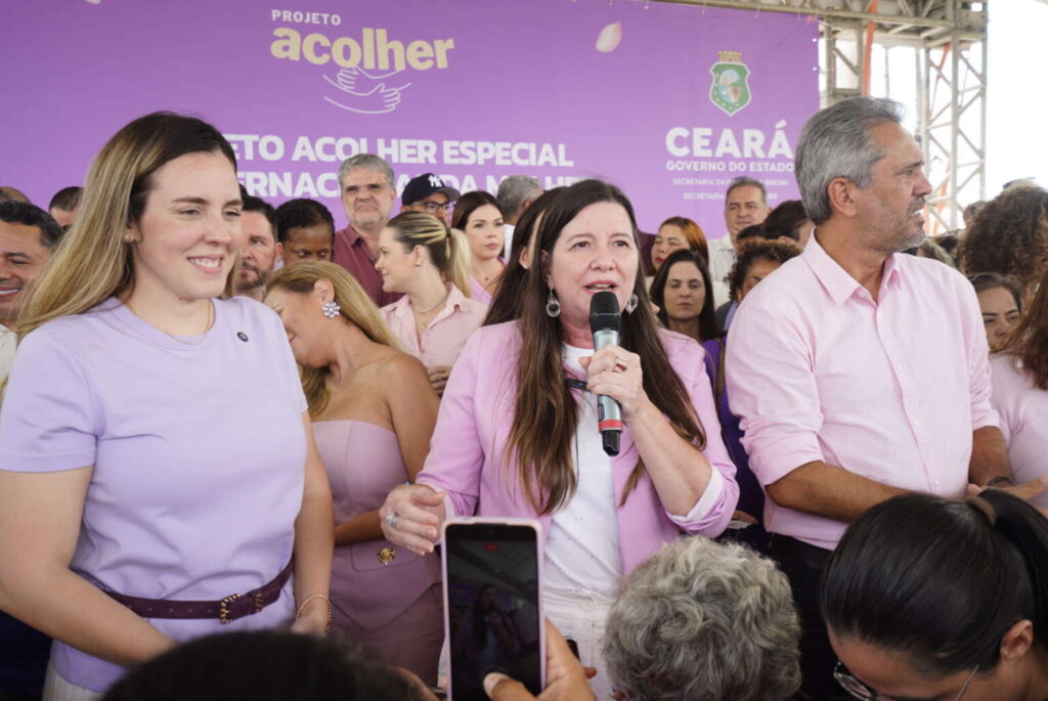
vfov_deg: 37.9
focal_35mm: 35
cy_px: 350
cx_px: 524
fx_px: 1020
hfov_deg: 54.4
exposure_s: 1/160
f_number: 6.3
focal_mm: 35
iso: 500
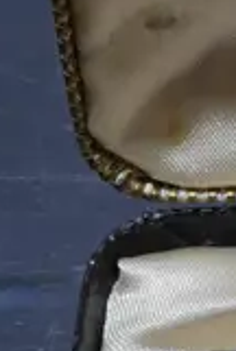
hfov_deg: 4.1
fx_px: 3104
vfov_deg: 6.5
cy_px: 191
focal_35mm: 317
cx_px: 929
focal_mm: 24
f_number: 5.2
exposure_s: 1/60
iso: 200
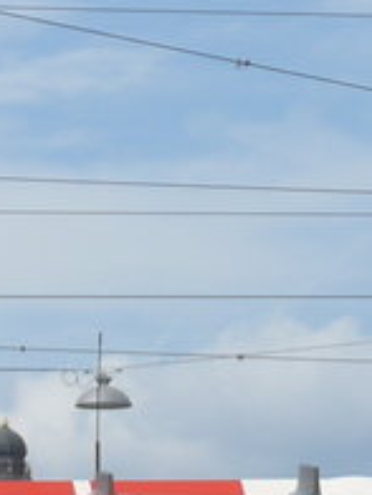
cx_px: 210
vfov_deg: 4.3
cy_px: 846
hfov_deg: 3.3
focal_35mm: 454
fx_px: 6505
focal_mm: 15
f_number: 4.2
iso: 80
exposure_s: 1/800
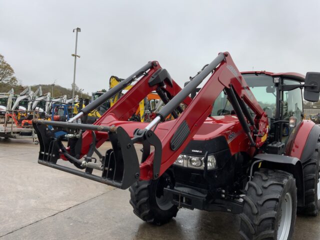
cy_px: 120
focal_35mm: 29
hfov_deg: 61.7
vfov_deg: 48.2
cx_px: 160
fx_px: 268
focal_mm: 3
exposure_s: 1/122
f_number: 1.8
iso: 25
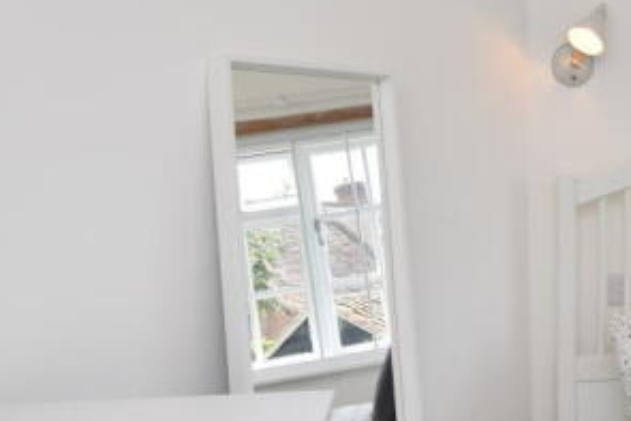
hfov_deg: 34.5
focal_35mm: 52
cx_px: 642
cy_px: 172
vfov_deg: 26.0
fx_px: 912
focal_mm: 10
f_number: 5.6
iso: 280
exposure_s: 1/250
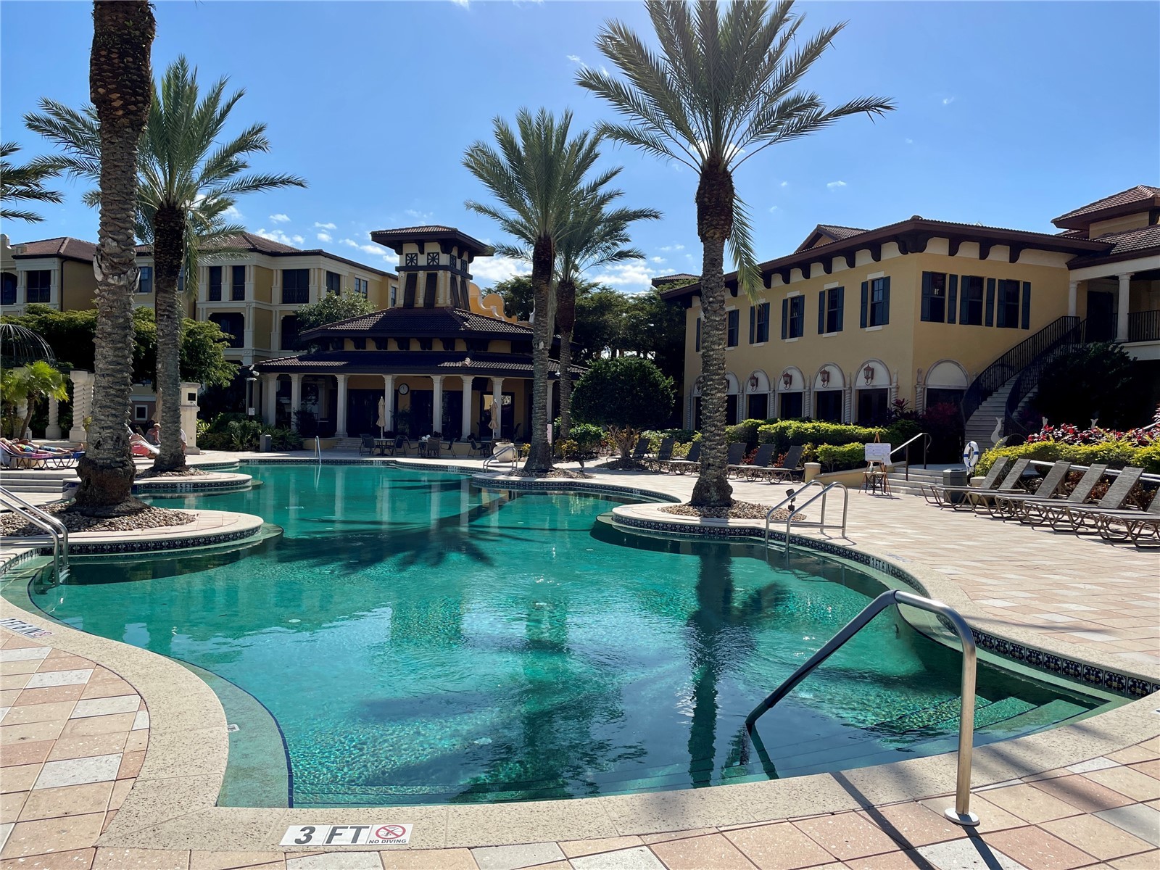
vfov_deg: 53.1
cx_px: 580
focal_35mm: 26
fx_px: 871
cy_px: 435
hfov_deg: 67.3
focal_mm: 4.2
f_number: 1.6
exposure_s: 1/4651
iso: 32
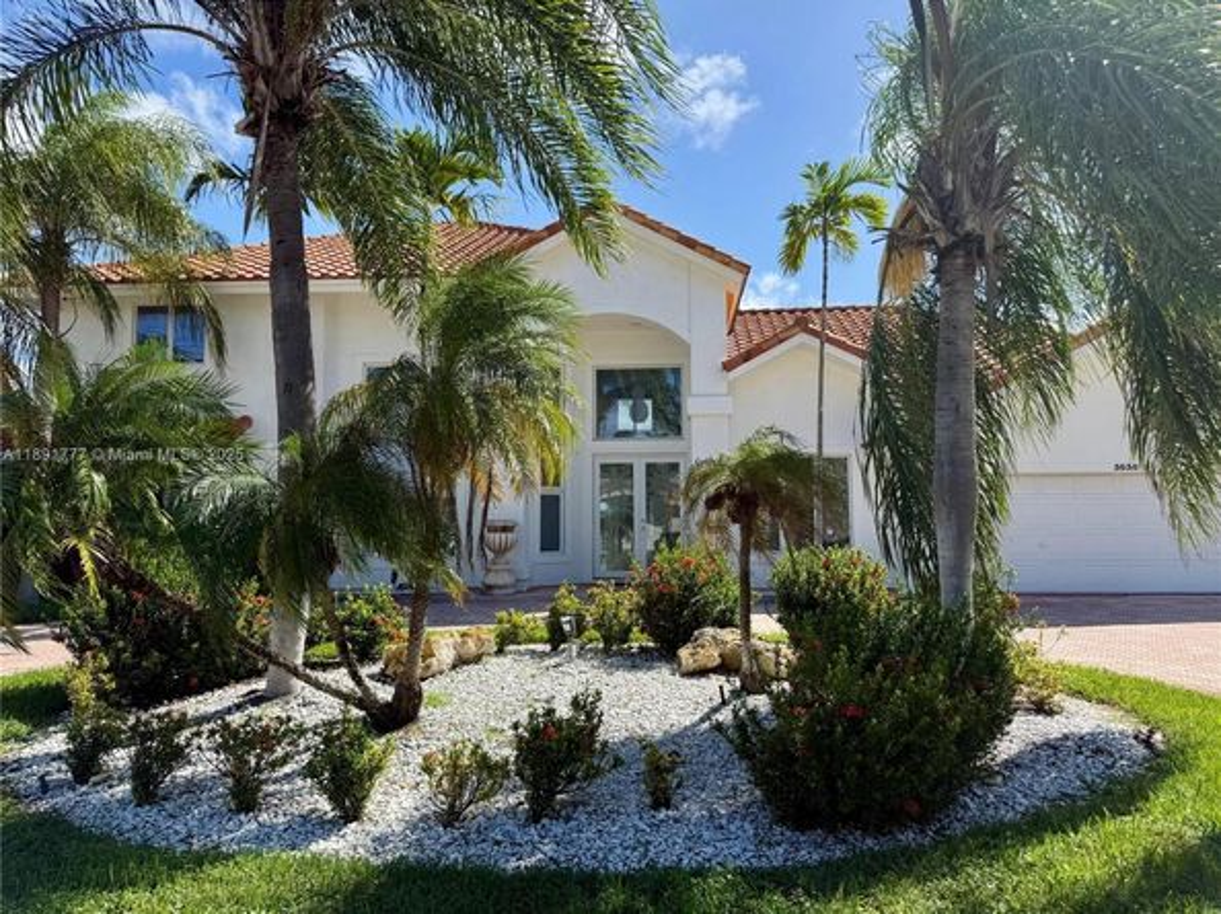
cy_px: 457
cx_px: 610
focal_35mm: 24
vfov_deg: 56.8
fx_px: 846
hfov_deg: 71.6
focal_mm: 6.76
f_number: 1.78
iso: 80
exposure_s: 1/3584
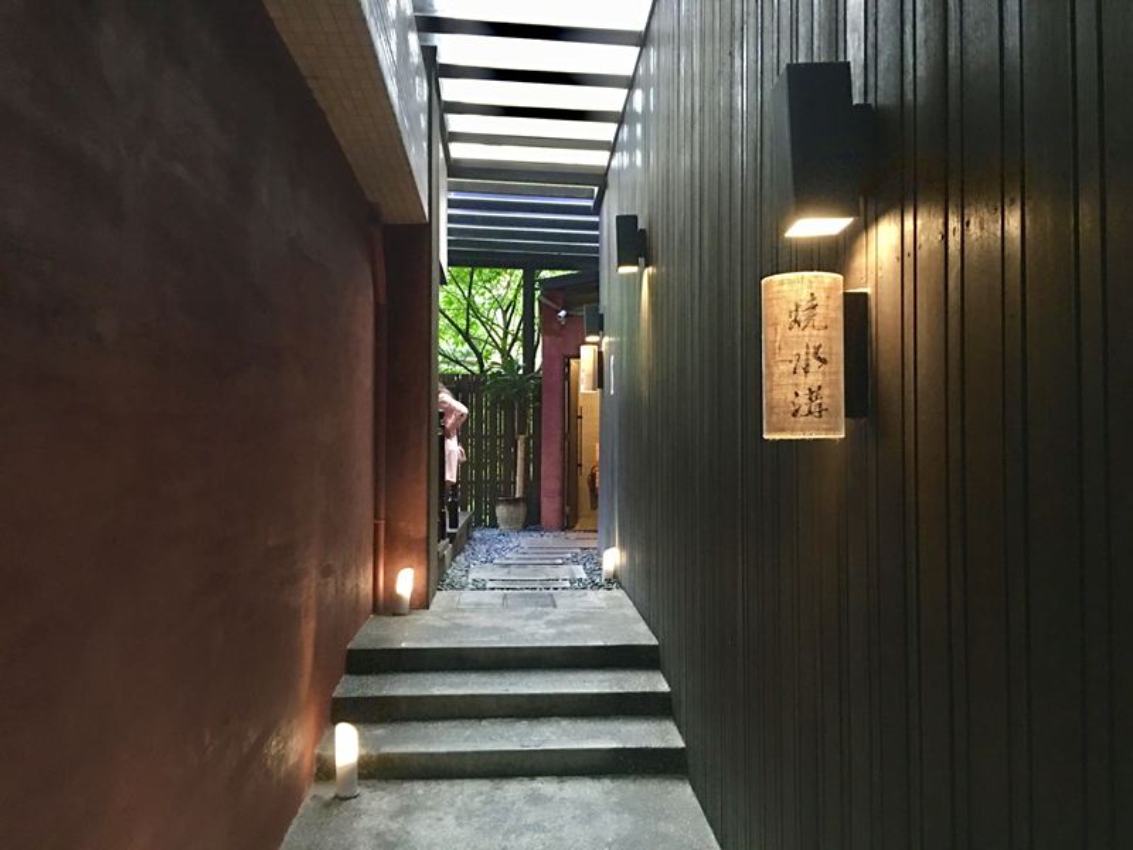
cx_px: 566
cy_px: 425
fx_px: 949
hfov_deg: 61.7
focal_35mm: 29
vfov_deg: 48.2
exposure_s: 1/4
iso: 80
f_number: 2.2
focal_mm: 4.15
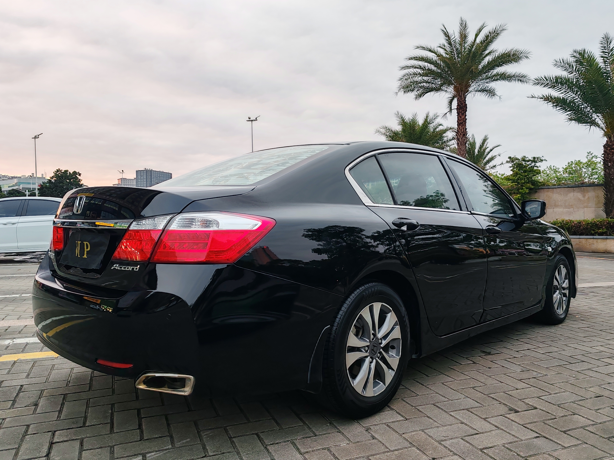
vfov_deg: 51.4
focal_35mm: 27
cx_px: 307
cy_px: 230
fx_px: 479
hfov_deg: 65.3
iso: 160
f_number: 1.9
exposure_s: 1/100
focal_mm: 6.12
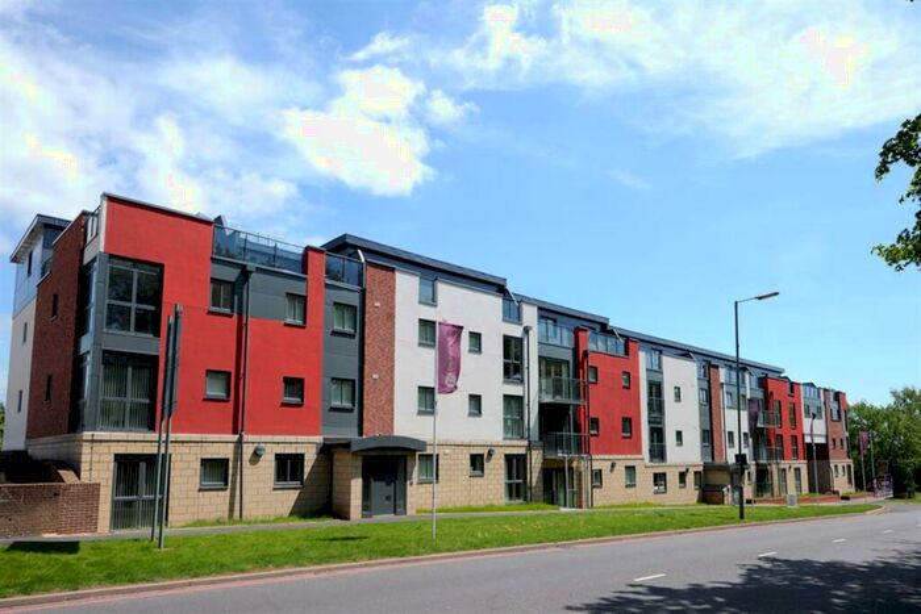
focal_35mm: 23
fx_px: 588
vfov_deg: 55.1
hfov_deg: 76.1
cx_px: 460
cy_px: 307
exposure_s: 1/160
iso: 80
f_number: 8
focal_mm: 23
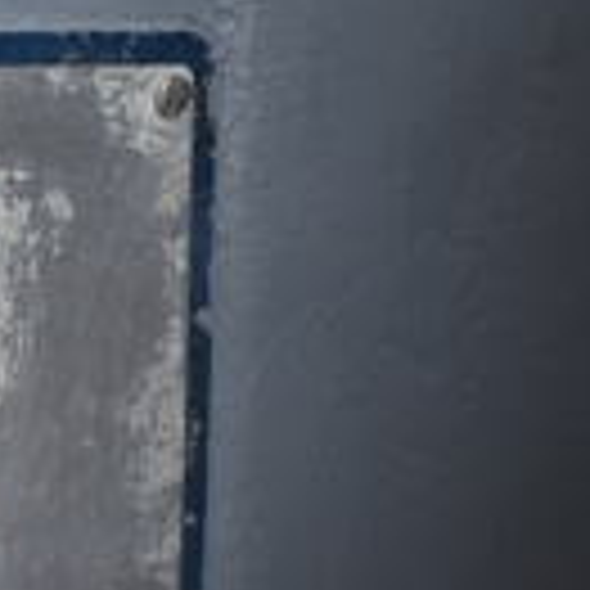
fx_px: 2063
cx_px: -482
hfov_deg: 14.3
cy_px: 464
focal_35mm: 107
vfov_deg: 16.2
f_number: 8
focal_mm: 18
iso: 280
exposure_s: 1/60
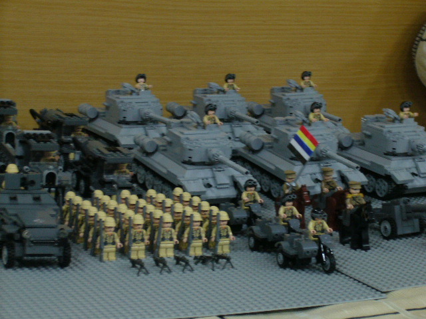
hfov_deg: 19.1
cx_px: 213
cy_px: 160
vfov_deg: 14.4
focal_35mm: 103
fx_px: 1268
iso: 200
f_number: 4.9
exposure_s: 1/8
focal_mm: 17
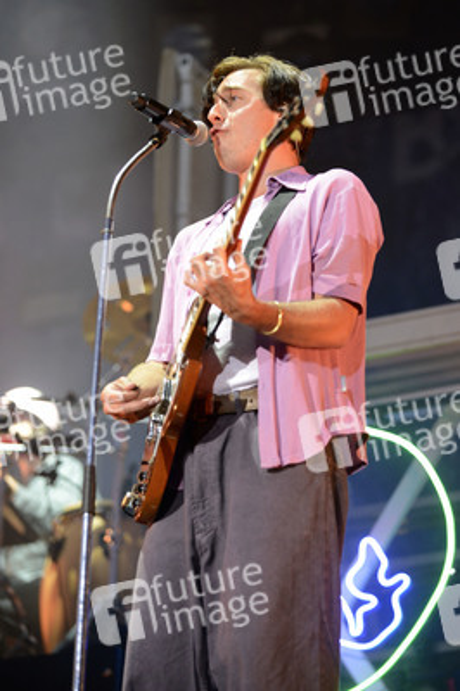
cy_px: 346
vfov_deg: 17.1
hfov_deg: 11.4
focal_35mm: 120
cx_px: 230
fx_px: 2304
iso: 2500
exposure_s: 1/320
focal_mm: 120
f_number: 2.8
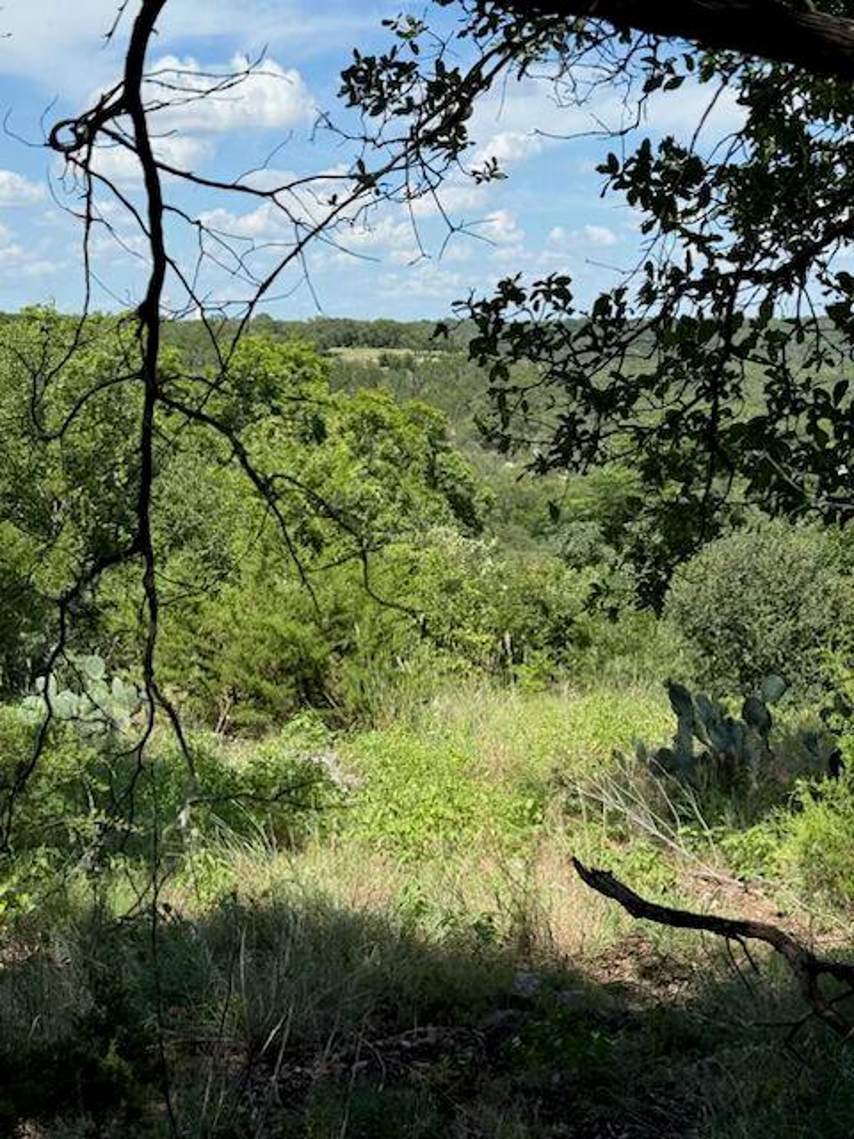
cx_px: 427
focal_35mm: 48
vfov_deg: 39.7
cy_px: 570
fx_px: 1579
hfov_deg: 30.3
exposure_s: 1/3534
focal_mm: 6.76
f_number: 1.78
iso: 64
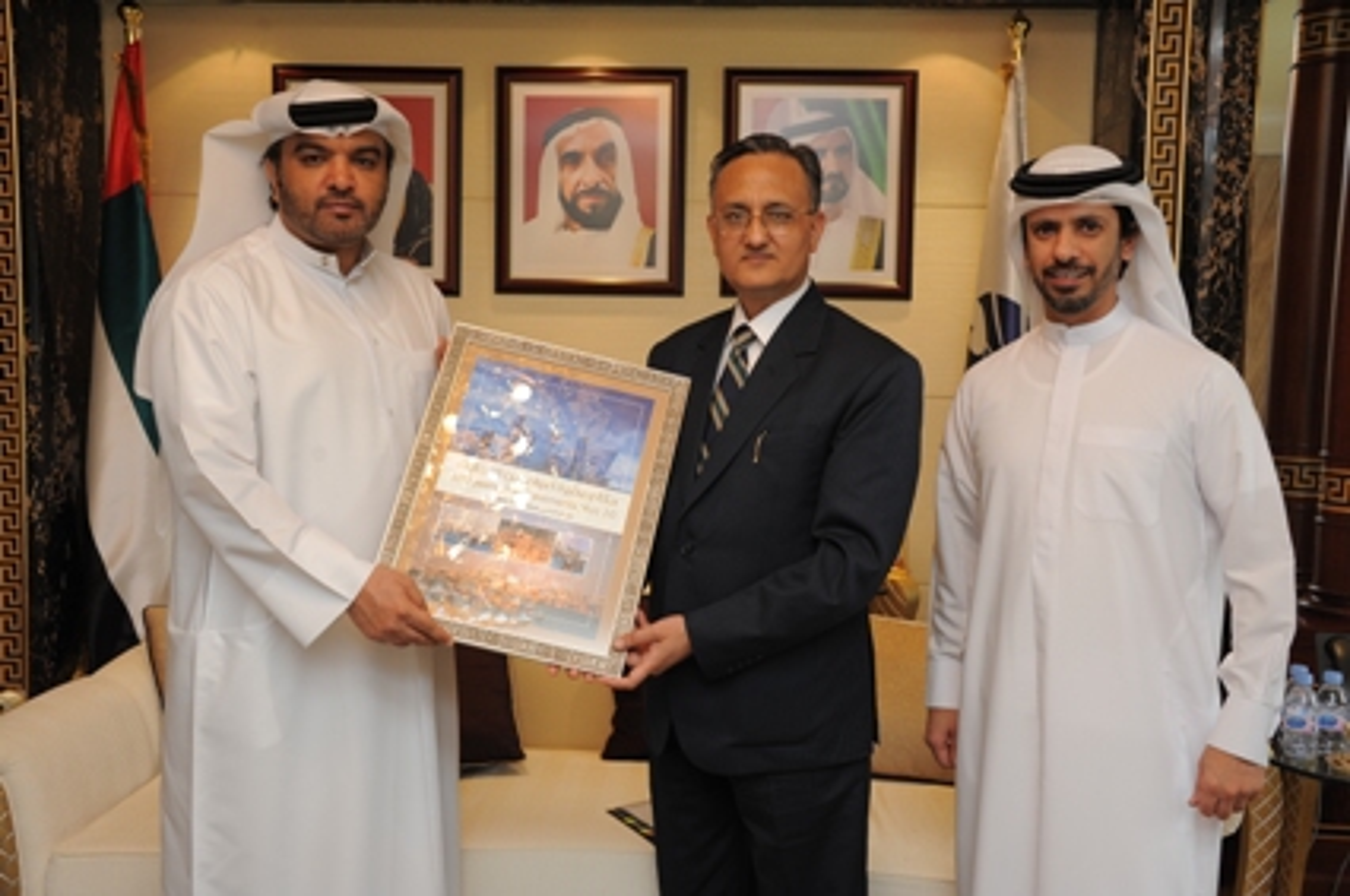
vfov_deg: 36.8
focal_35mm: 36
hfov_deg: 53.2
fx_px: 1348
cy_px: 448
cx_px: 675
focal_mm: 36
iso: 800
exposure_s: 1/60
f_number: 5.6
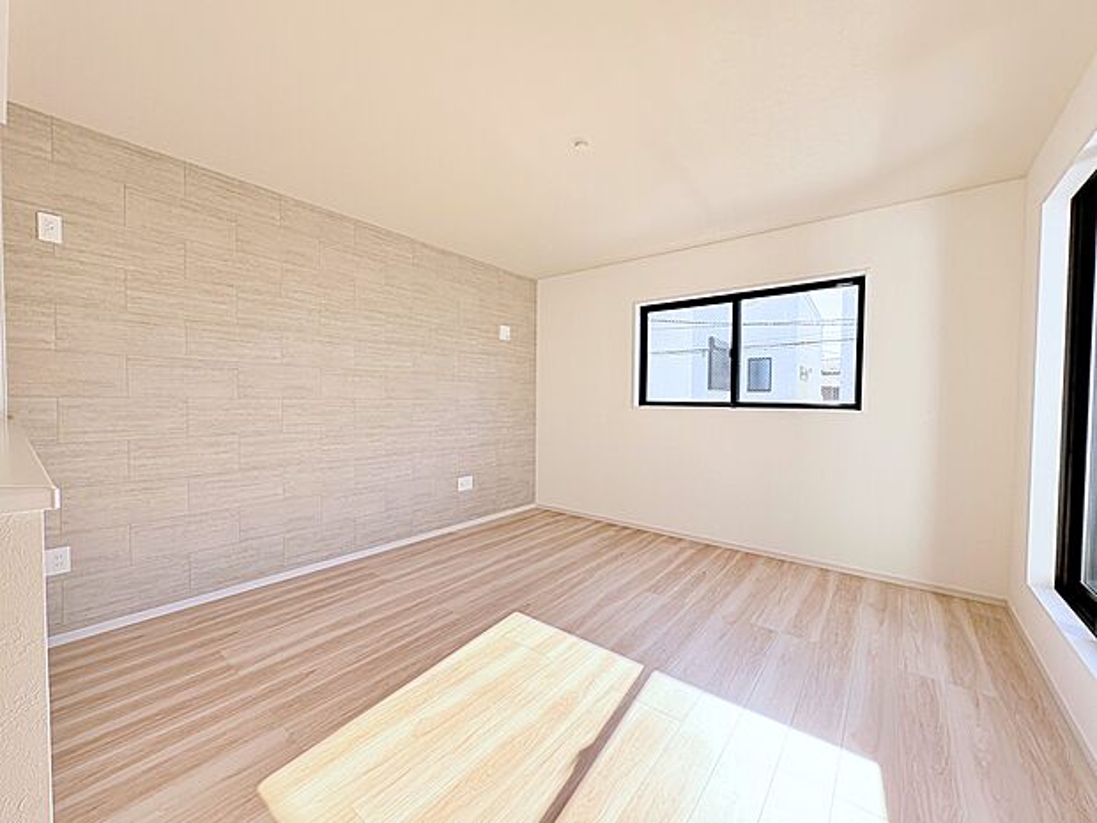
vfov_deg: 85.7
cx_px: 548
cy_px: 412
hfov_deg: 102.1
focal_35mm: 14
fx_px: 444
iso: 40
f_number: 2.2
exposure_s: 1/122
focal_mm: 2.22
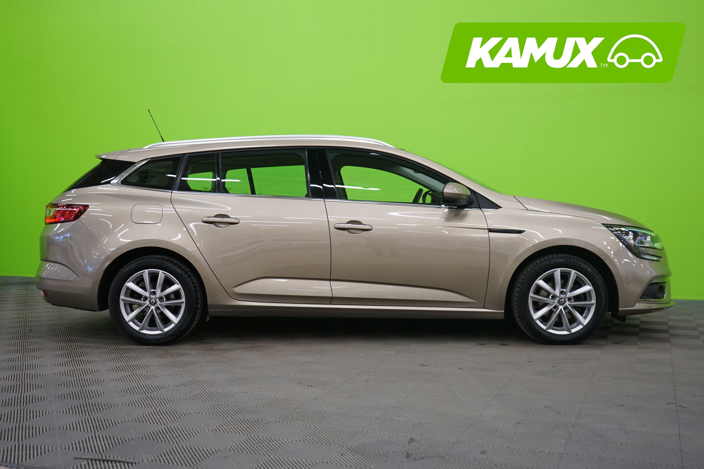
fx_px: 723
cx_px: 352
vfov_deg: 35.9
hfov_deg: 51.9
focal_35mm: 37
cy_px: 234
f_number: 4
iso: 400
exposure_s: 1/13
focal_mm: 37
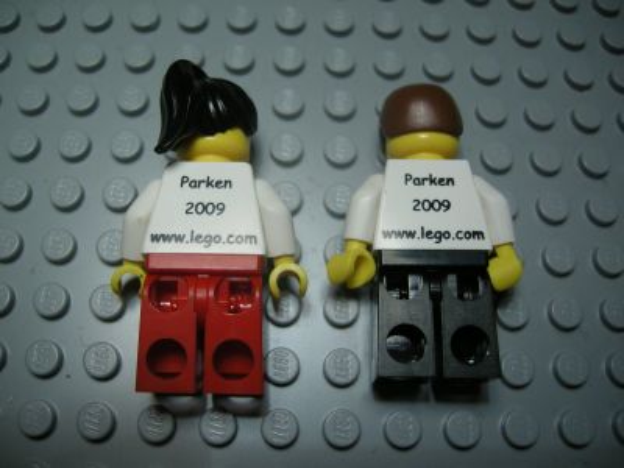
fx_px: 649
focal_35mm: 36
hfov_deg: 51.4
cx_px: 312
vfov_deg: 39.7
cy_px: 234
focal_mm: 7.5
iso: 123
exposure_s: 1/61.5
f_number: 2.7
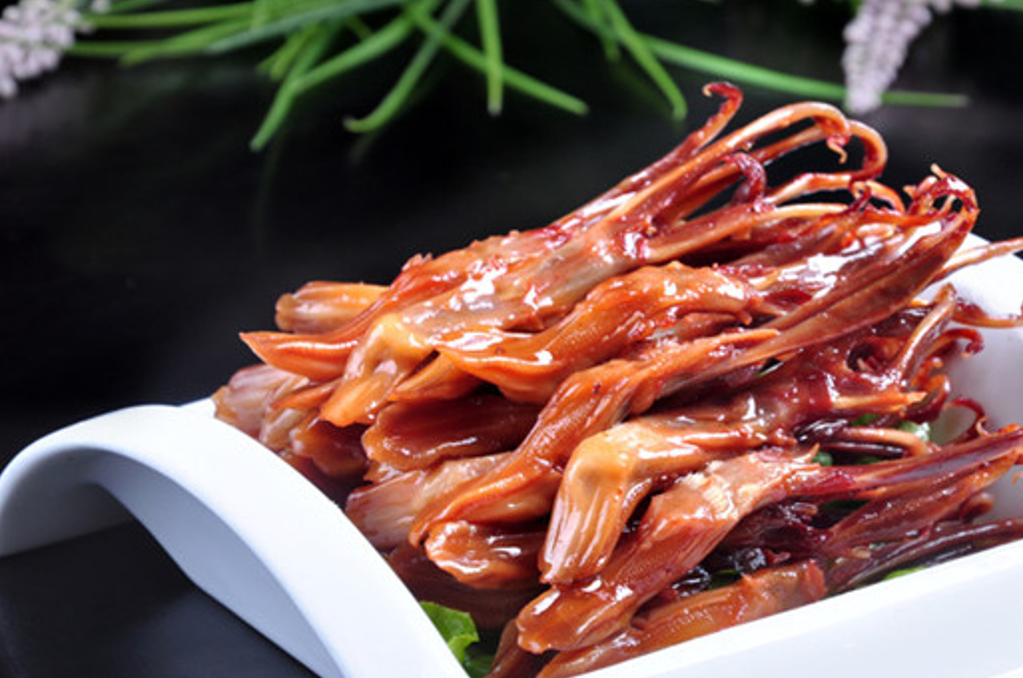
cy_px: 413
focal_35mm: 197
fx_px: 5577
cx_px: 618
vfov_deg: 7.0
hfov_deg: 10.5
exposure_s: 1/125
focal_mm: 105
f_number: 11
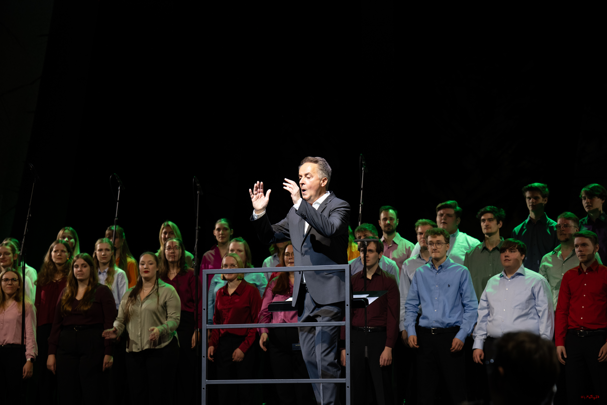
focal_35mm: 110
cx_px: 304
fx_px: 1855
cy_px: 202
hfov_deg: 18.6
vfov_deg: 12.5
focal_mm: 110
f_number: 4.5
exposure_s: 1/160
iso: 1000
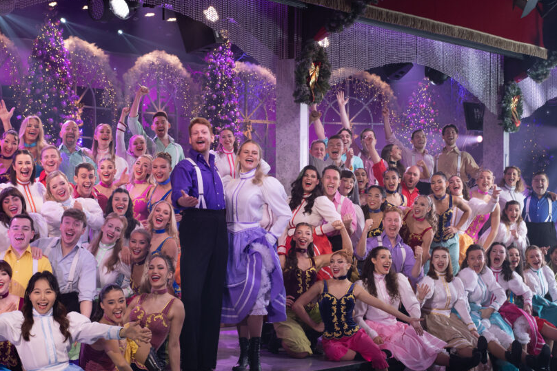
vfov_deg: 16.3
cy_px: 193
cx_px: 219
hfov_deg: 24.1
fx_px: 1300
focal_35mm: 84
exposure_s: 1/100
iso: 400
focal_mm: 58
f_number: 8
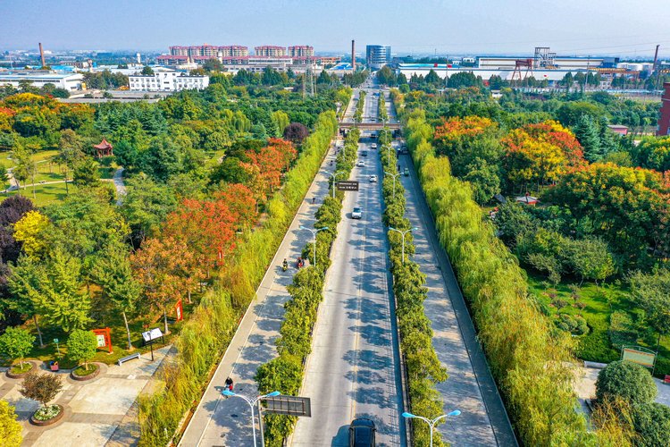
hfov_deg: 65.5
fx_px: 521
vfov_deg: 46.4
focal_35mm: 28
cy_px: 224
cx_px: 335
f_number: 5.6
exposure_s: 1/400
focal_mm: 10.26
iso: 100
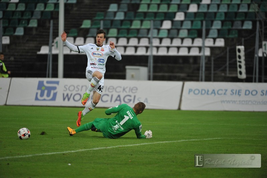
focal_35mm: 330
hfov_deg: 6.2
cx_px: 134
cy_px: 89
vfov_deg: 4.2
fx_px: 2445
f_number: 4
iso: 3200
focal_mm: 330
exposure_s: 1/2000
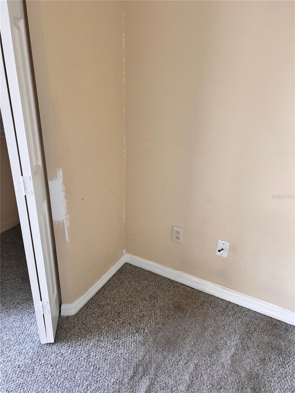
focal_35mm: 26
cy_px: 196
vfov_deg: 67.3
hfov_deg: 53.1
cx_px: 148
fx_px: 295
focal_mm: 5.7
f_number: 1.5
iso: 125
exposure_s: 1/121
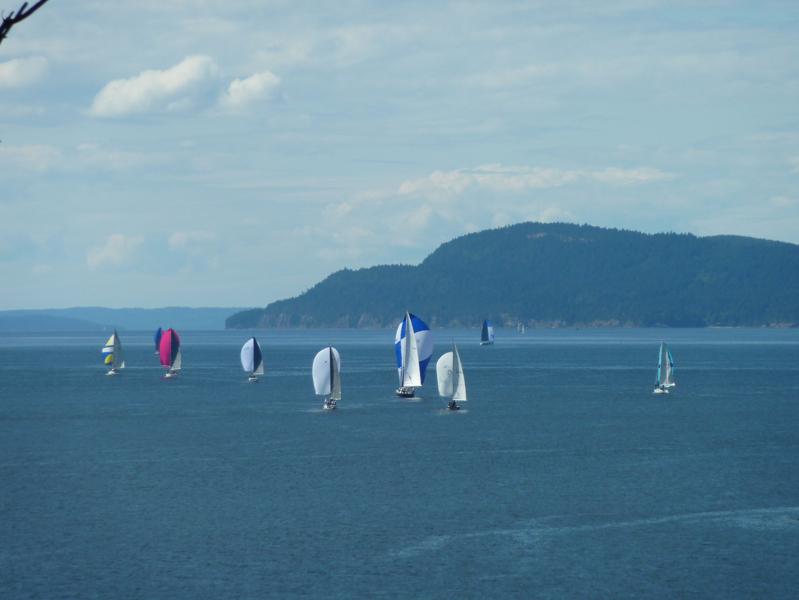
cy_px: 300
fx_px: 6925
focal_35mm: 300
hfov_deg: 6.6
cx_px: 400
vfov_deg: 5.0
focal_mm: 49.2
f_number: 5.6
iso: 80
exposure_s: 1/640
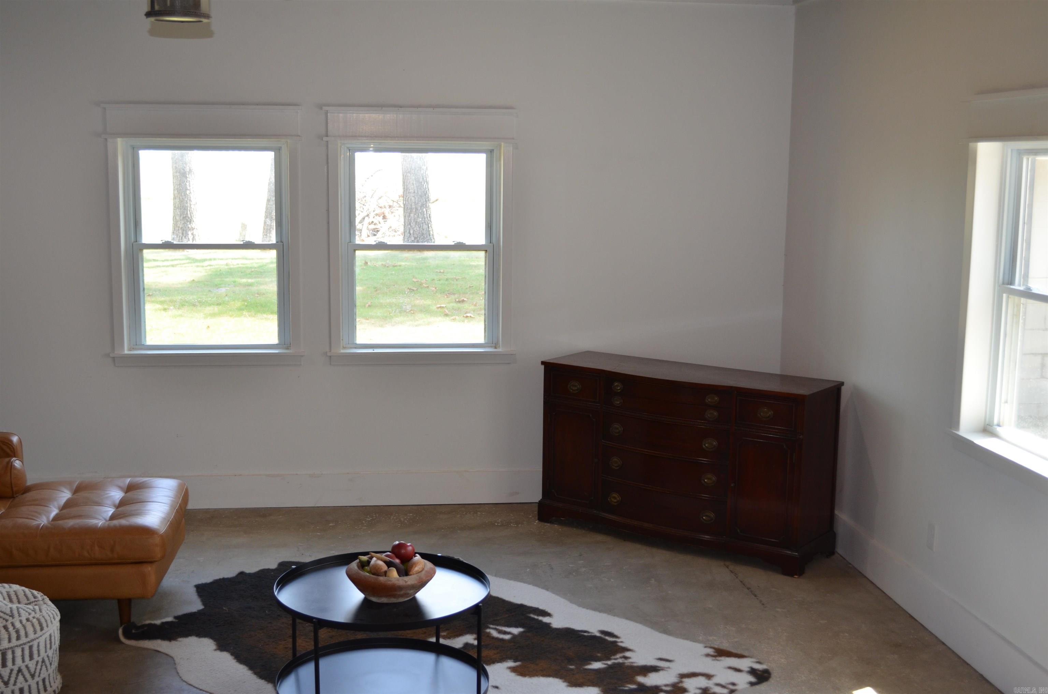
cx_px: 524
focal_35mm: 42
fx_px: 1220
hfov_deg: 46.5
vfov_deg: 31.7
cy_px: 347
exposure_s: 1/80
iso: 400
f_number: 4.5
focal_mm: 28
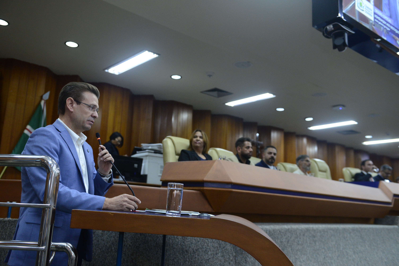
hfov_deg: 54.4
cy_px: 133
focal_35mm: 35
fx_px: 388
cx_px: 200
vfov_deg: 37.9
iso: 2000
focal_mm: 35
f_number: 5
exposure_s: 1/125
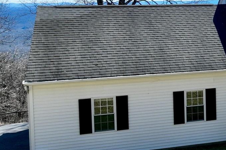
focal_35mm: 75
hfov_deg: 23.3
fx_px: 471
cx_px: 308
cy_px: 27
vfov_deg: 18.0
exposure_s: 1/1250
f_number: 2.8
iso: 150
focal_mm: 12.29
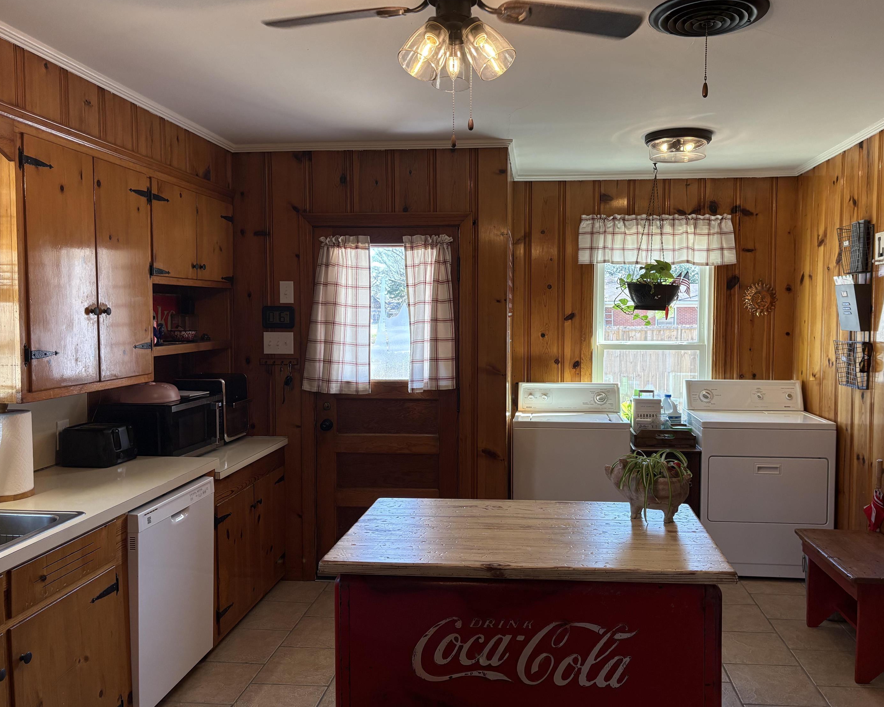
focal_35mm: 28
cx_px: 484
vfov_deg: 51.5
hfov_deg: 62.1
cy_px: 346
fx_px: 733
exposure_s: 1/120
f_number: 1.6
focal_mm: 5.96
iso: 160
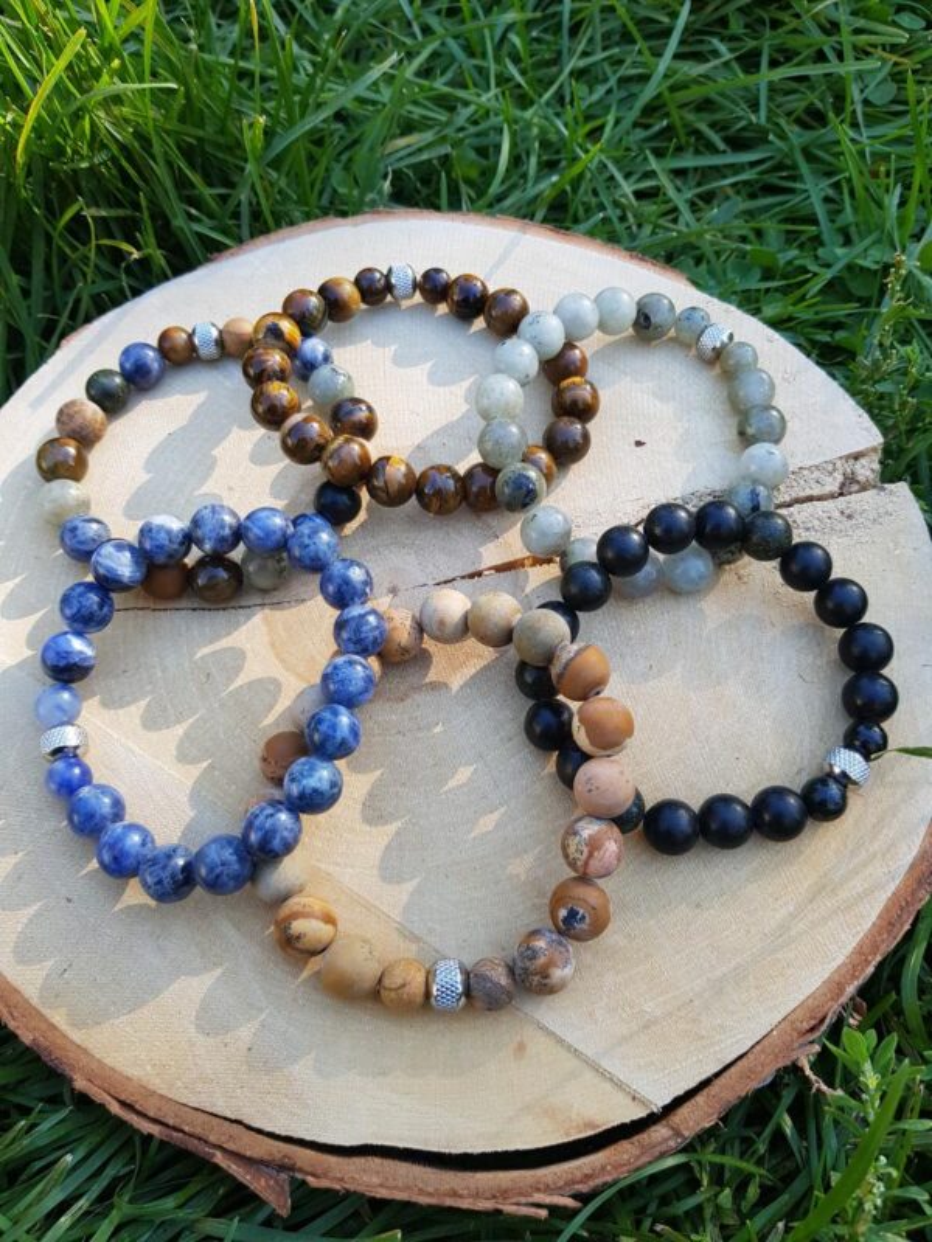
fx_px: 933
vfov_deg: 67.3
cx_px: 466
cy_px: 621
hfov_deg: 53.1
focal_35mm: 26
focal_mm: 4.2
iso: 40
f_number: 1.7
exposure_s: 1/165
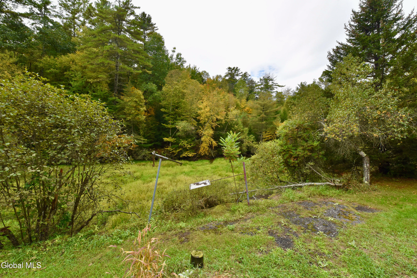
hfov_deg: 104.2
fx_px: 162
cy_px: 139
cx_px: 208
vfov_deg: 81.3
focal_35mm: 14
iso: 800
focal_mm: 14
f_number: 13
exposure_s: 1/640
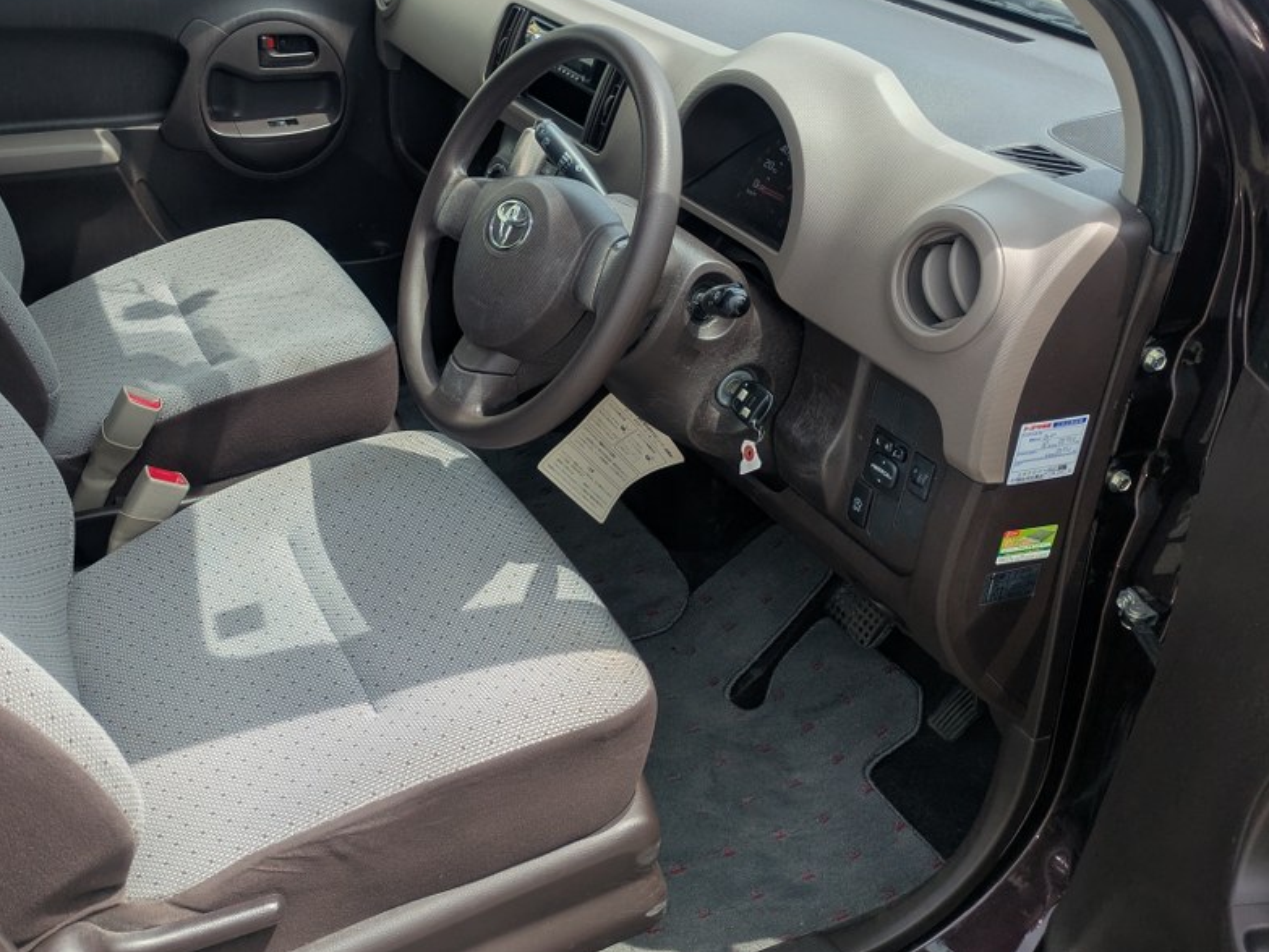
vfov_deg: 41.6
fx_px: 1247
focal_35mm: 34
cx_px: 472
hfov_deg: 53.3
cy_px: 377
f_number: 1.89
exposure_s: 1/1166
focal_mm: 5.43
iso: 50
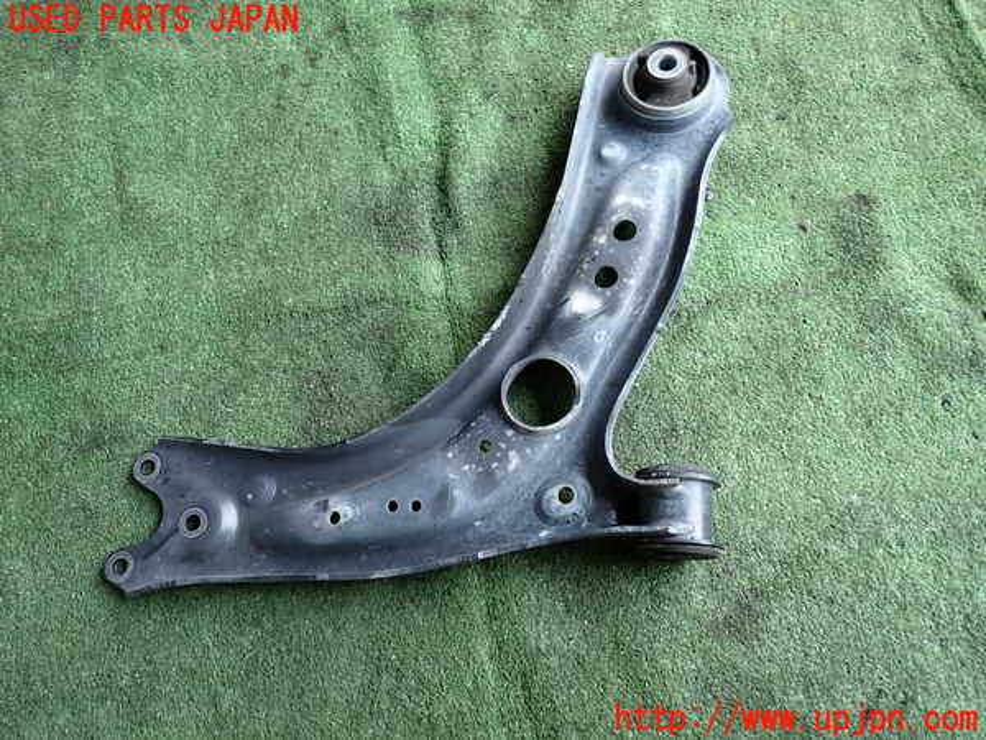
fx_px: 712
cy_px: 370
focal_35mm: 25
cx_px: 493
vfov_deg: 54.9
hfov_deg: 69.4
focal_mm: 4.5
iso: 100
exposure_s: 1/125
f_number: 2
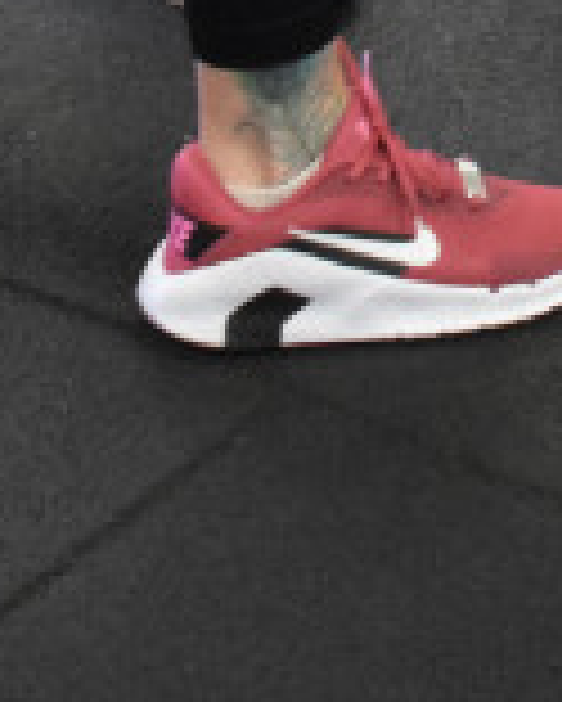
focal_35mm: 236
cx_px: 886
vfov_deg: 7.5
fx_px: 4896
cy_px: -1161
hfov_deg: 6.5
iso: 3200
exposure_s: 1/80
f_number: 4.2
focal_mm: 29
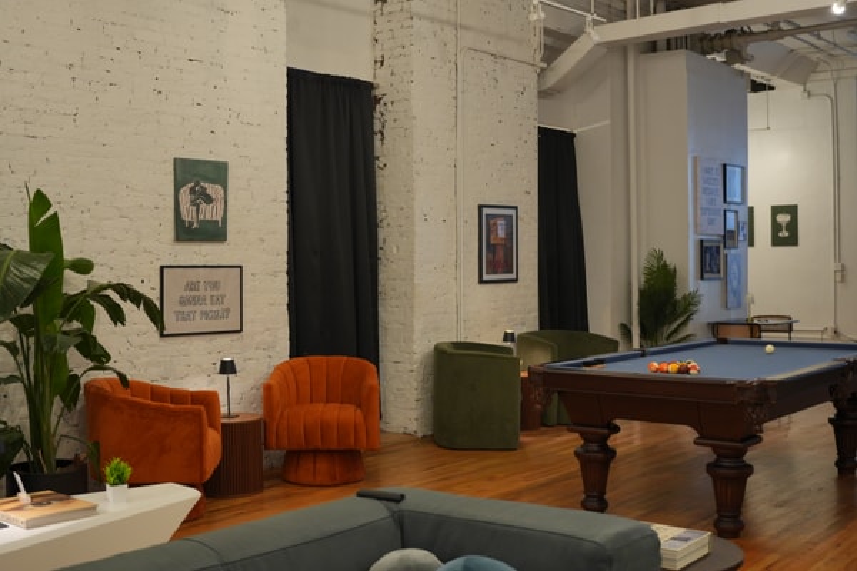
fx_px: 1021
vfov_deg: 31.3
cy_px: 286
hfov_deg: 45.5
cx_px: 428
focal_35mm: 43
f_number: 2.8
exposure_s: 1/50
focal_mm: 28.6
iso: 400
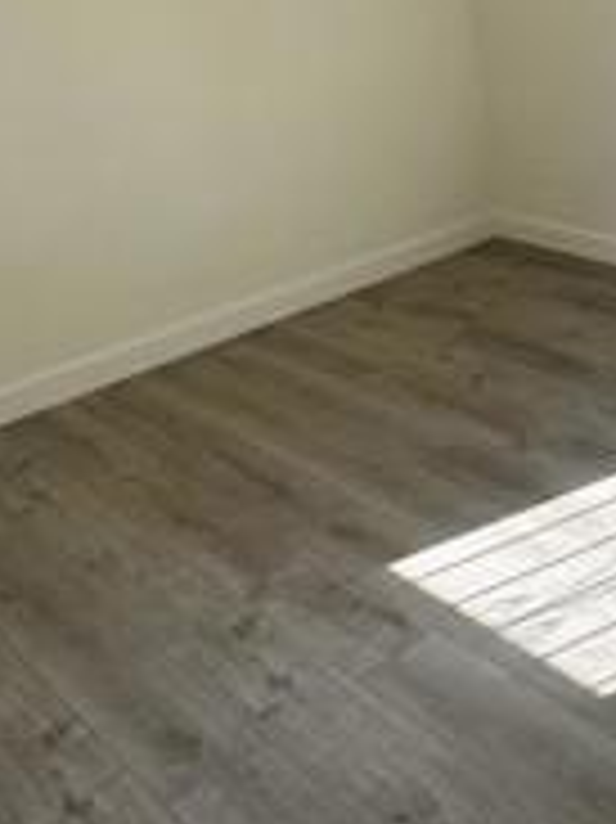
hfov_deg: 27.7
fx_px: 1164
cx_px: 634
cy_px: 266
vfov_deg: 38.4
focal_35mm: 49
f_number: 2.2
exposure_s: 1/229
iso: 40
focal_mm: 2.22
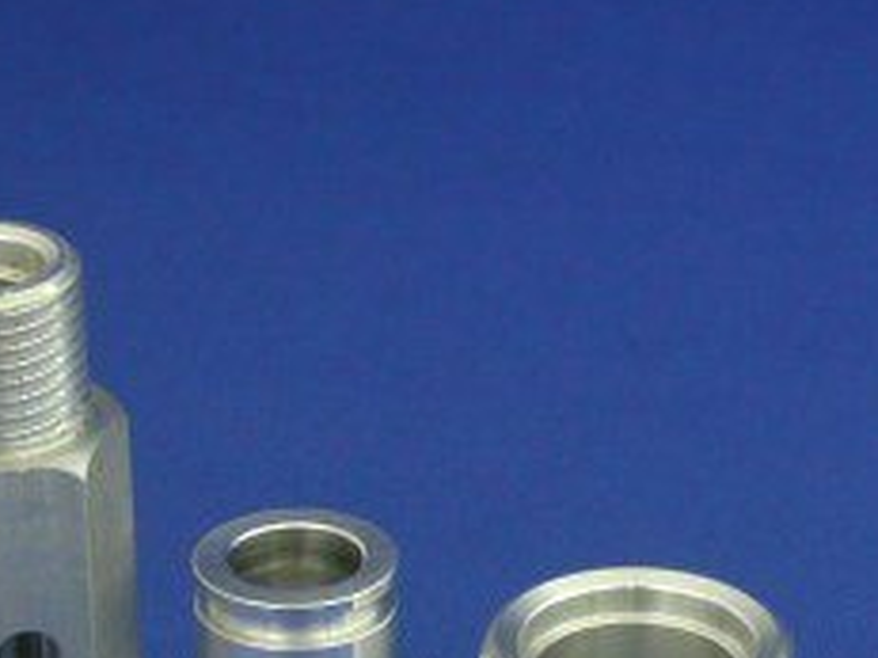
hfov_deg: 11.5
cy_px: 603
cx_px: 661
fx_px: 4335
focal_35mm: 171
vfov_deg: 8.6
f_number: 3.5
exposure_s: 1/3.9
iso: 148
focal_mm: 16.4
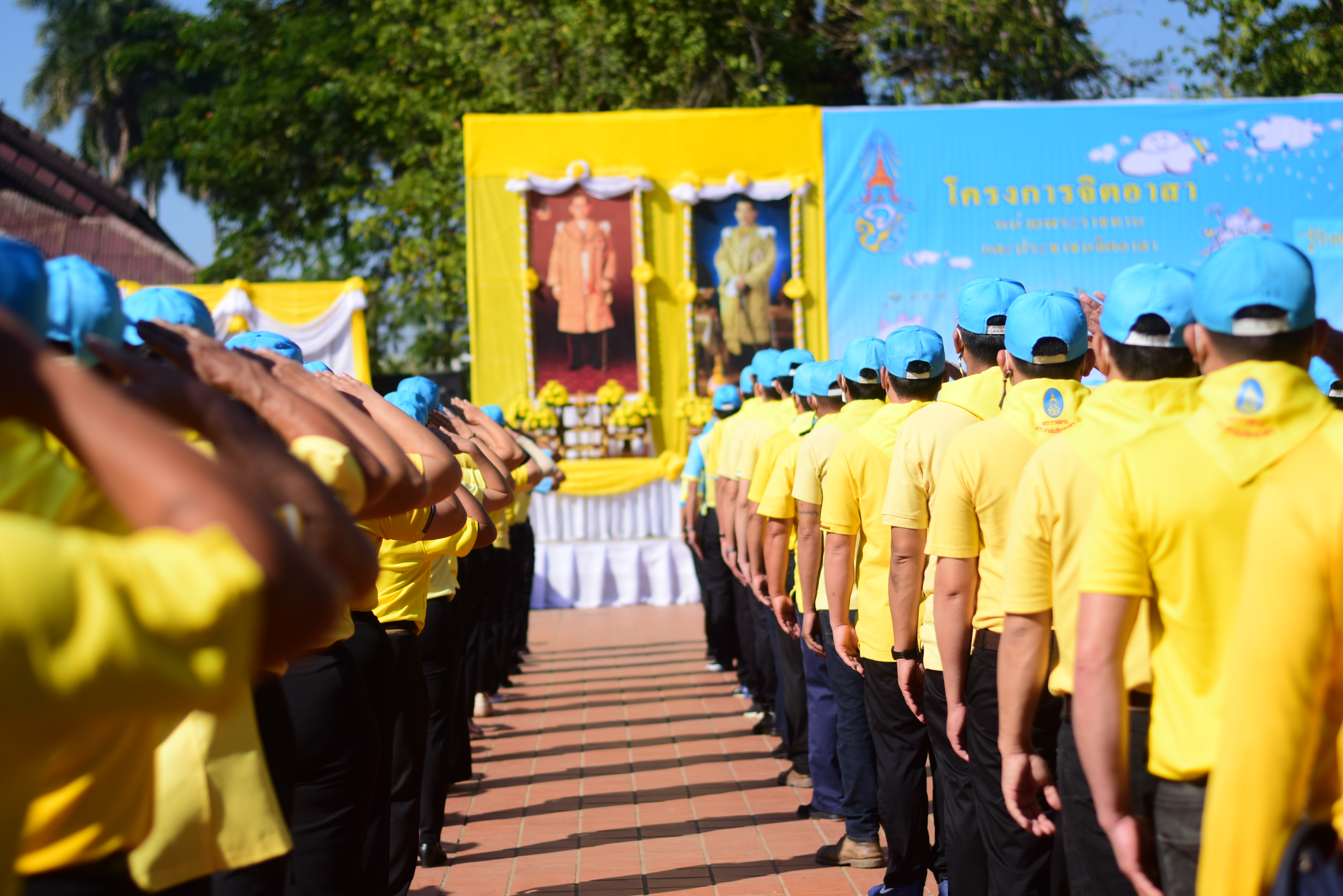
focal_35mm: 75
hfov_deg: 27.0
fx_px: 2798
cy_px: 448
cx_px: 672
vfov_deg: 18.2
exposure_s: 1/4000
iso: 100
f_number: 2.5
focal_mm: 50
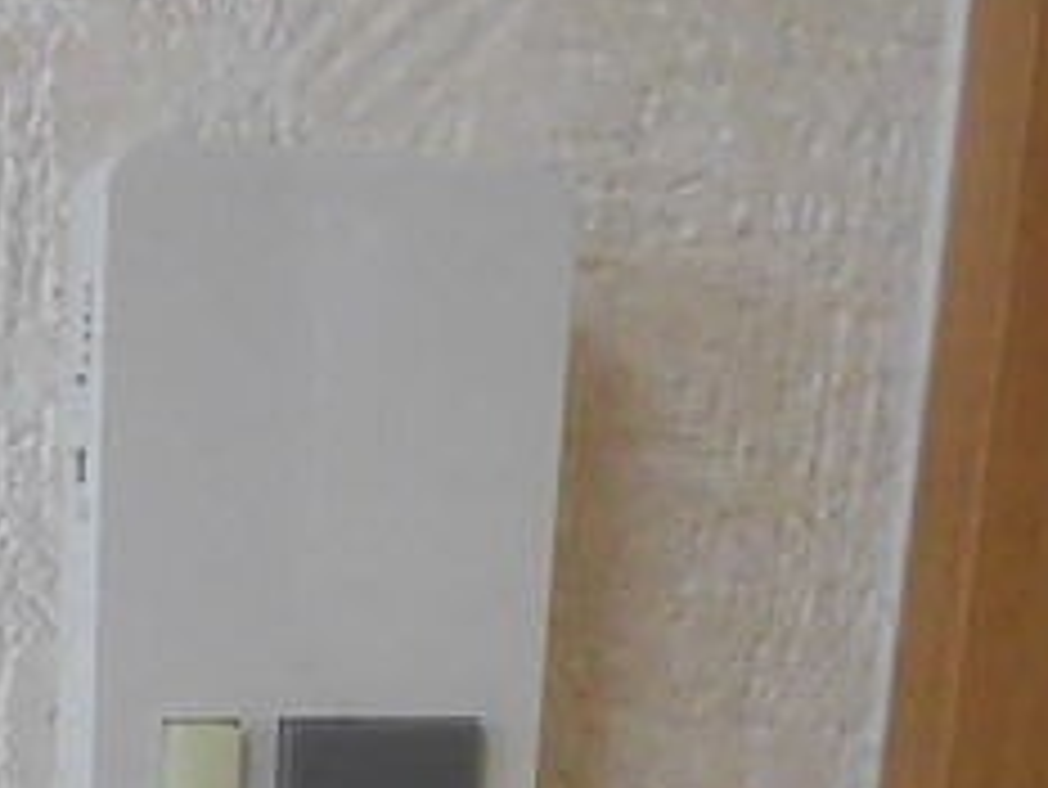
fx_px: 1999
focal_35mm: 66
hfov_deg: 28.7
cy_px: 986
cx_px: 198
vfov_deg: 20.6
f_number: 3.1
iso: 800
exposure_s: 1/160
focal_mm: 4.3
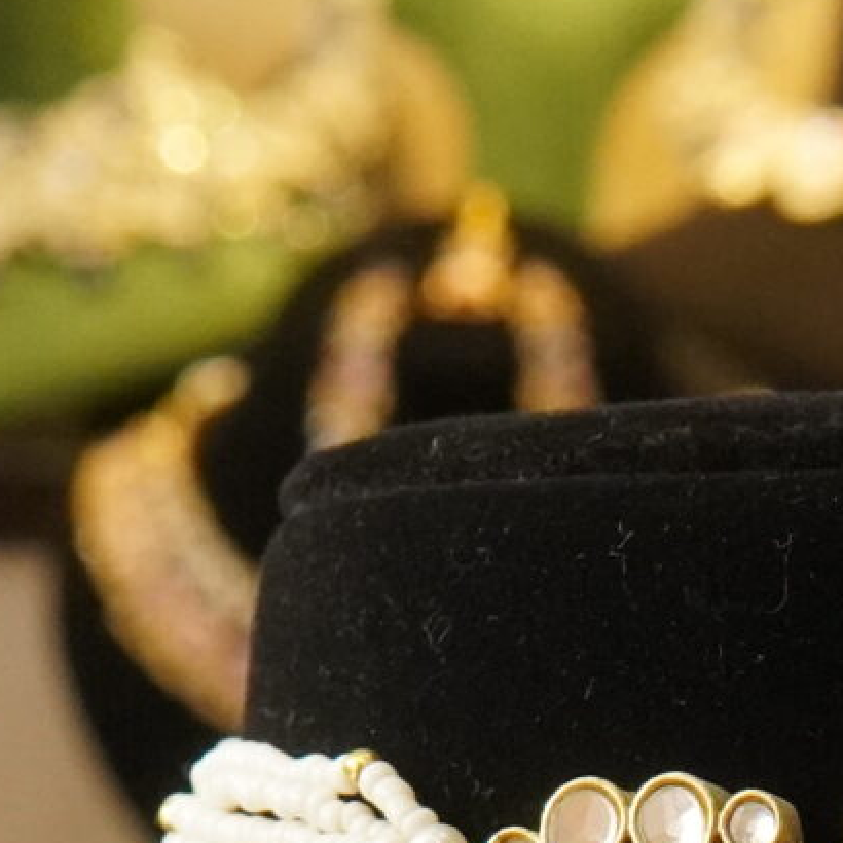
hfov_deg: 7.3
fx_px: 6585
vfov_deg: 7.2
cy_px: 1444
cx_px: 728
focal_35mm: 239
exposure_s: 1/100
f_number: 8
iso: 2500
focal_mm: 30
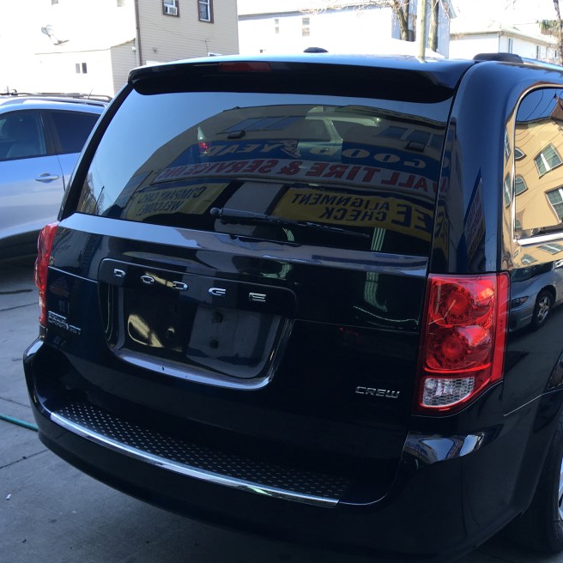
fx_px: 736
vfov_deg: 41.8
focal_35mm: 40
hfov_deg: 40.9
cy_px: 319
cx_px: 404
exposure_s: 1/196
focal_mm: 4.15
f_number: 2.2
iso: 25
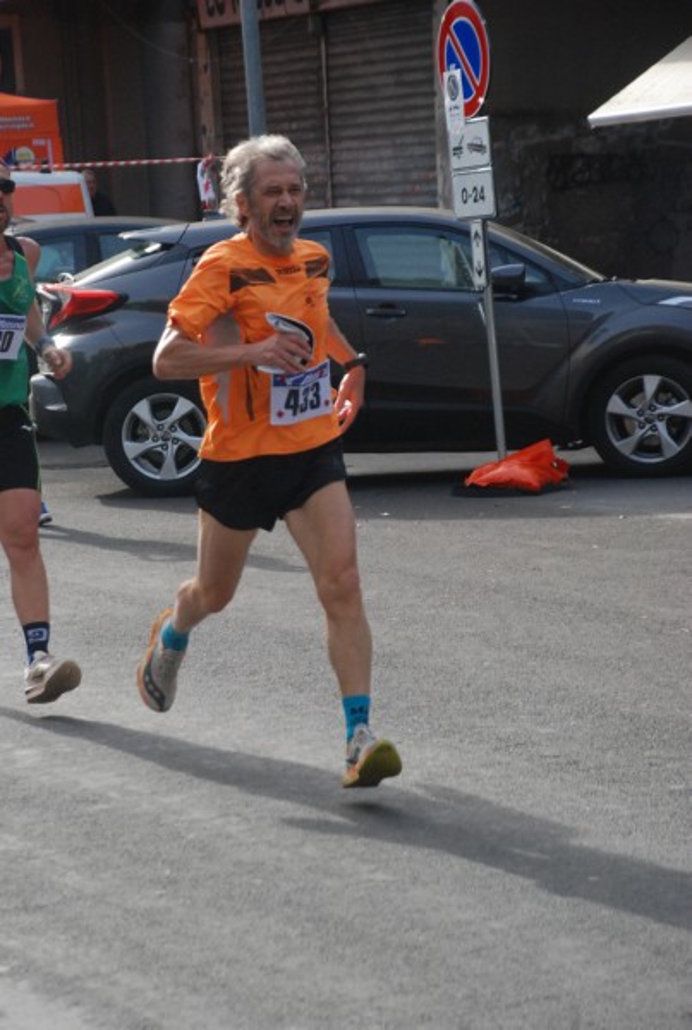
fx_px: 3657
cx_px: 346
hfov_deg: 10.8
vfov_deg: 16.0
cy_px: 515
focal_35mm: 128
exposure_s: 1/1000
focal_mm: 85
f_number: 5.6
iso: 1000
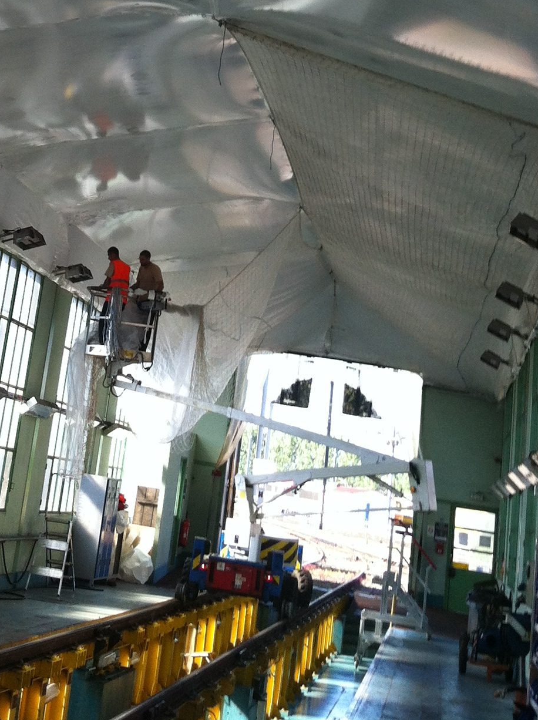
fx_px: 1537
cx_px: 189
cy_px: -30
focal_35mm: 74
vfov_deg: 24.9
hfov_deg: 19.8
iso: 80
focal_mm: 3.85
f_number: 2.8
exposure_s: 1/169
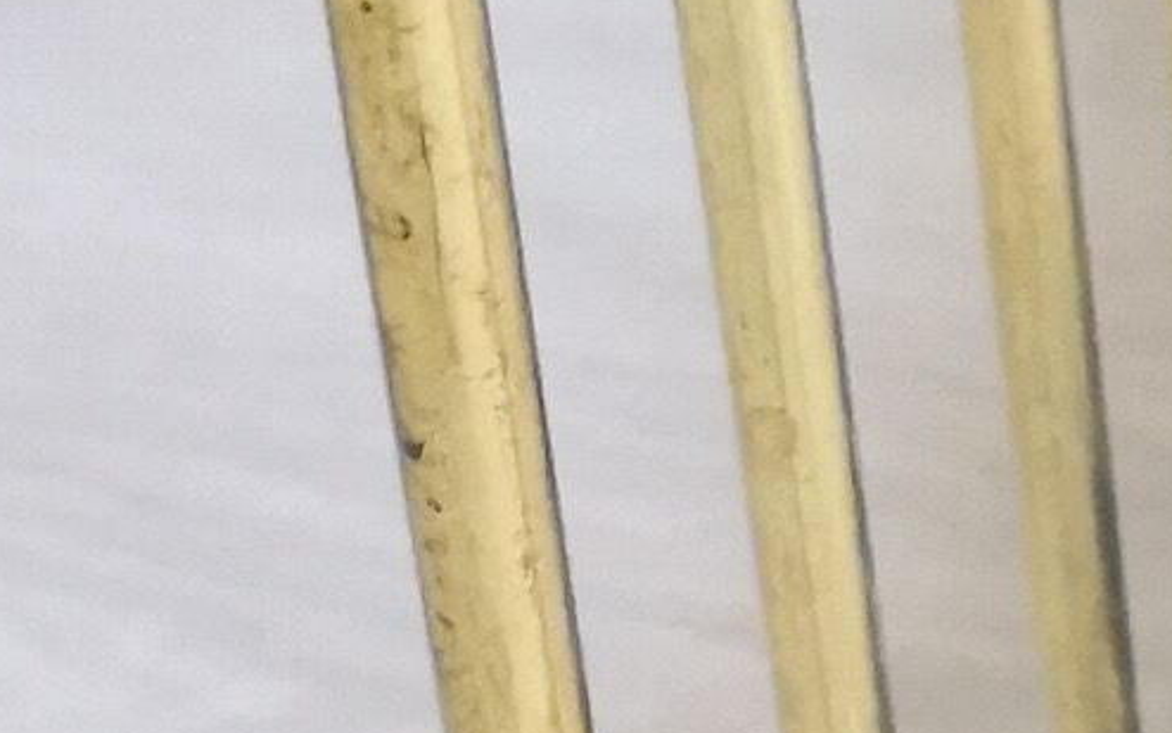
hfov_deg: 10.1
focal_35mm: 189
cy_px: -2384
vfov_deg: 5.8
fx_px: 6038
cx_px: 2493
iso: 250
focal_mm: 3.95
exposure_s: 1/33.3
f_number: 1.6
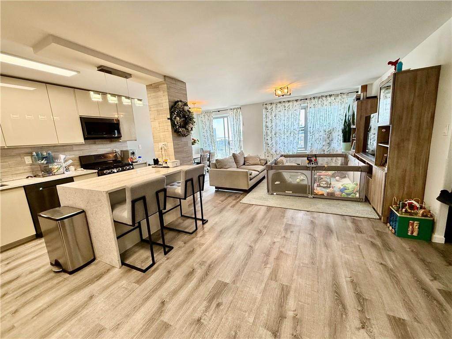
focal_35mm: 14
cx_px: 226
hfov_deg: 102.1
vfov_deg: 85.7
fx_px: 183
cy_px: 170
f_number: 2.2
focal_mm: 2.22
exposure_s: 1/120
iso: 125
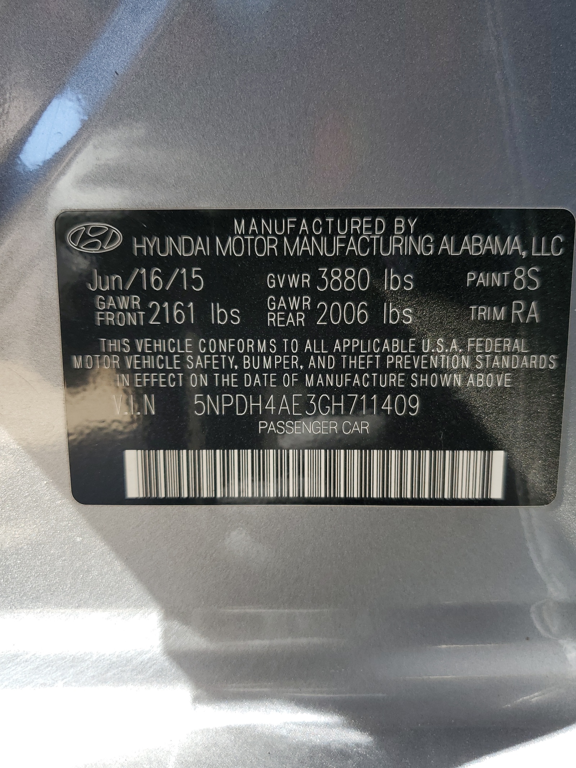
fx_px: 577
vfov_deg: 67.3
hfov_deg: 53.1
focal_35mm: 26
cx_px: 288
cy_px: 384
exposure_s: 1/167
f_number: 1.5
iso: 50
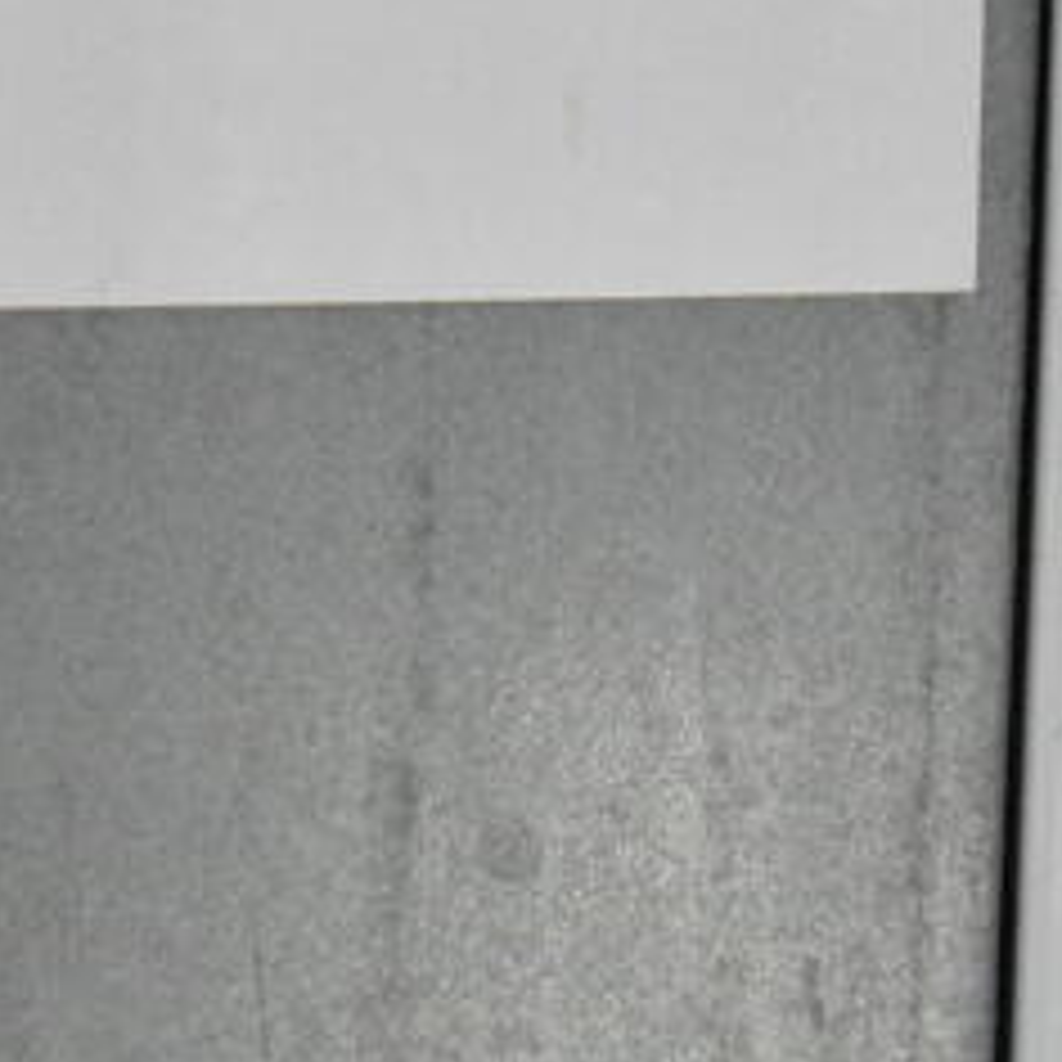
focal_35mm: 89
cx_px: 423
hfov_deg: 19.5
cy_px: -799
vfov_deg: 16.6
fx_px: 3089
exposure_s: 1/250
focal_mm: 18
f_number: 8
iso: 6400
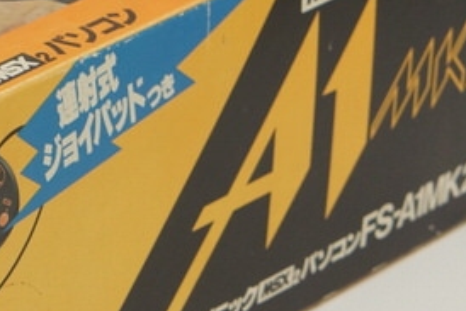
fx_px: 4248
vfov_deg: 4.2
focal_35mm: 328
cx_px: -347
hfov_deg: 6.2
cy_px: 177
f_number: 6.3
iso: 500
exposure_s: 1/80
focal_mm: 50
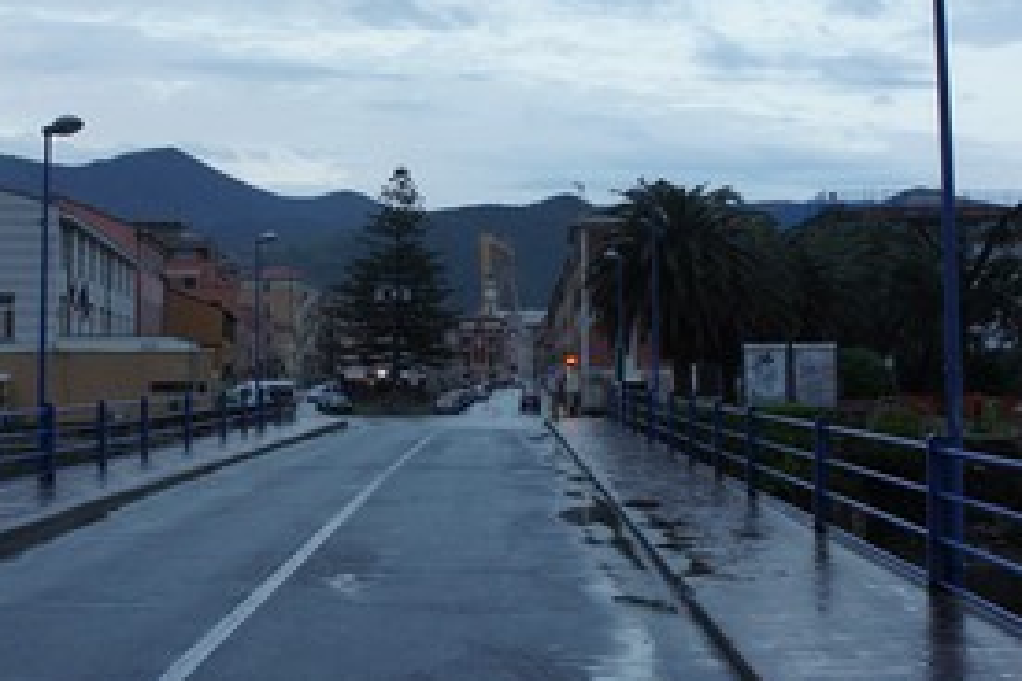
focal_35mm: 45
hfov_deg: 43.5
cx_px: 452
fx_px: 1277
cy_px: 292
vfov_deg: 29.8
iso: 1000
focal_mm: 18
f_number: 4.5
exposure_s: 1/250
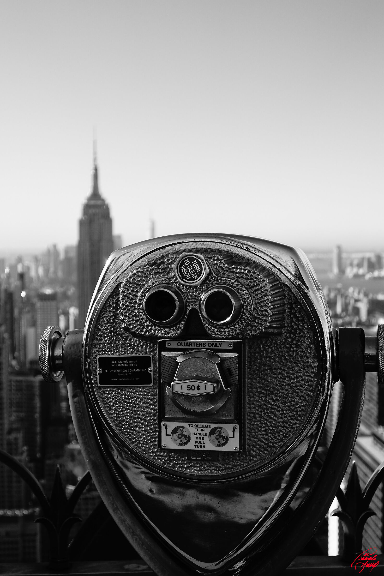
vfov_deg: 38.2
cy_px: 288
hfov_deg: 26.0
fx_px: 832
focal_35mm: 52
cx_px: 192
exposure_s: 1/1250
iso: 160
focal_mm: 19.1
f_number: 2.8
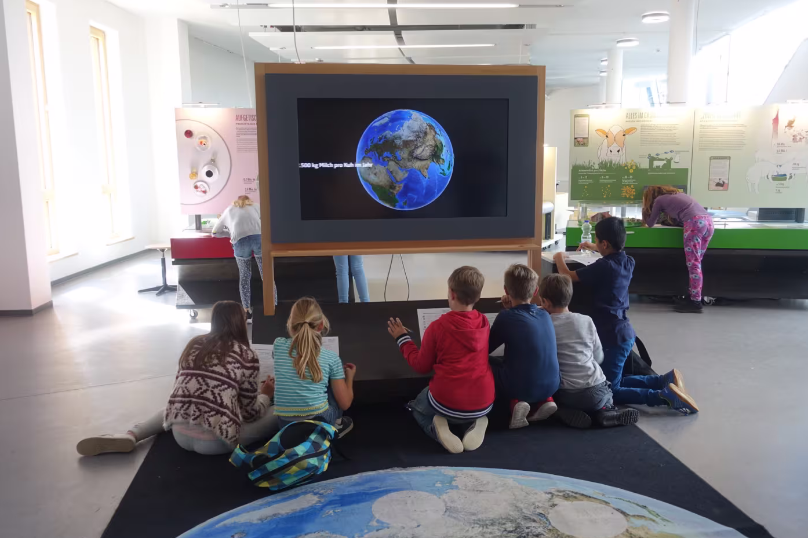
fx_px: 696
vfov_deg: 42.3
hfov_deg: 60.3
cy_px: 277
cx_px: 416
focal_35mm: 31
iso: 125
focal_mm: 11.12
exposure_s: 1/30
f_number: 2.8
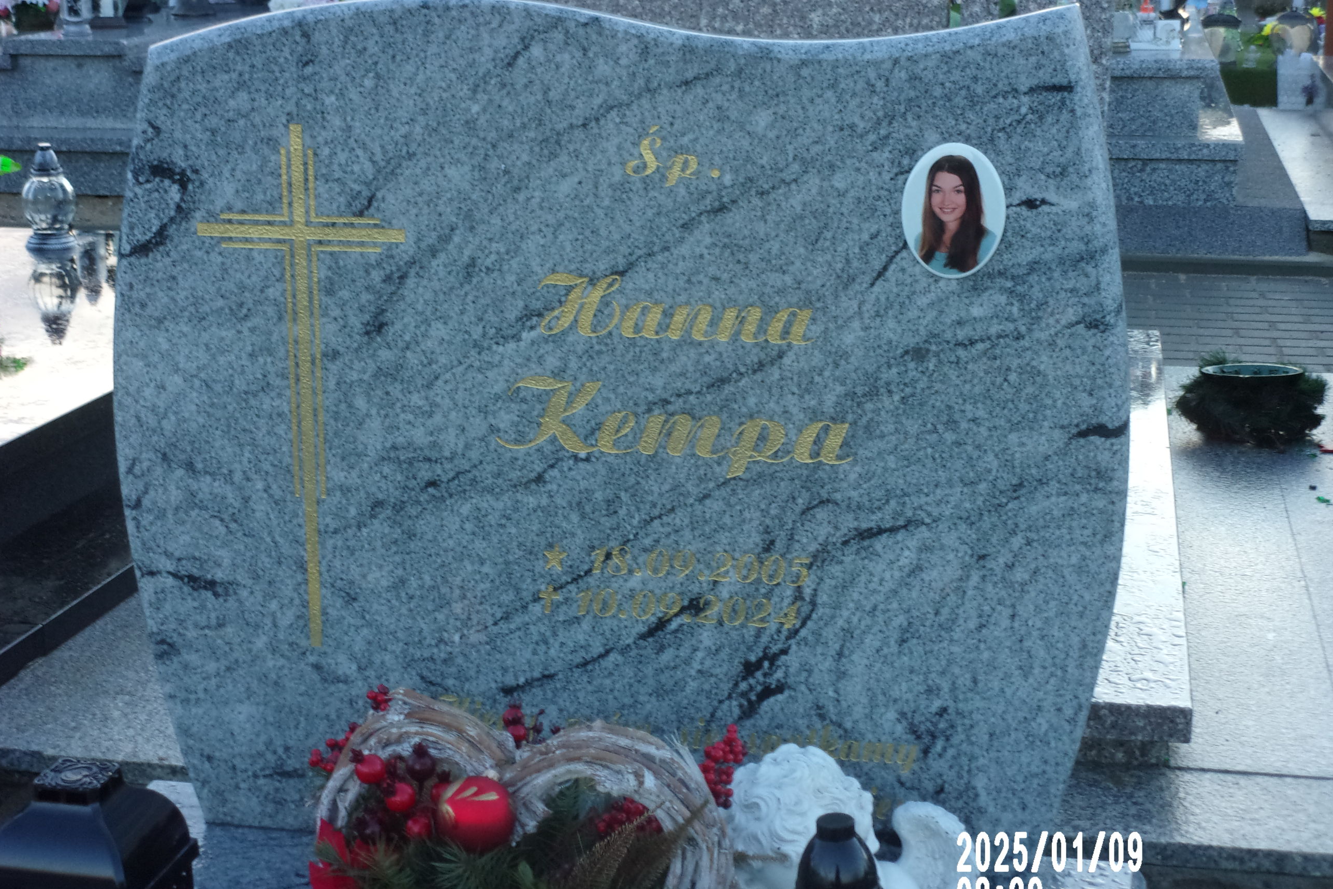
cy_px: 483
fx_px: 2481
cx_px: 667
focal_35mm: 67
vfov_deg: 20.3
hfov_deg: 30.1
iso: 133
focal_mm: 11.5
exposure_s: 1/34
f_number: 5.2
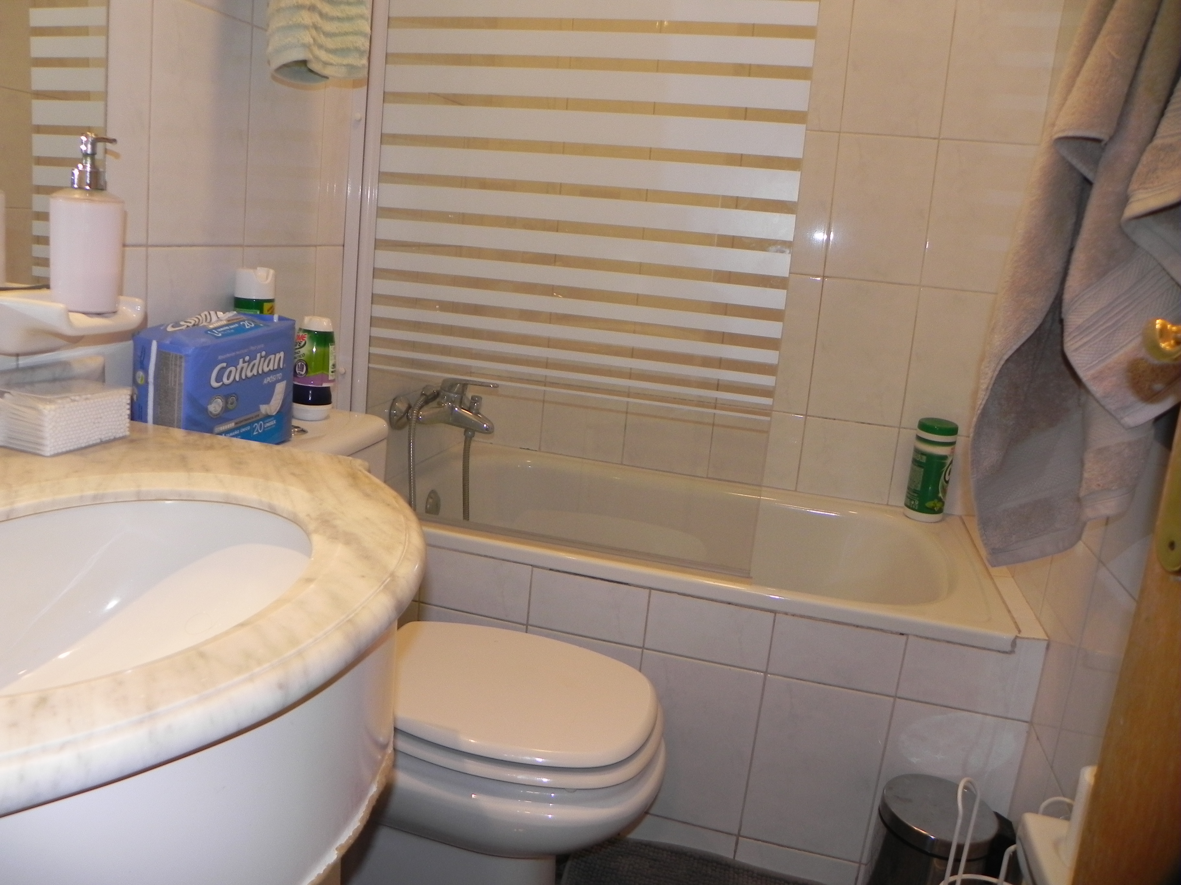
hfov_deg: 67.3
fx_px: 887
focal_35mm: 26
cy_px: 442
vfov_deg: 53.1
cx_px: 590
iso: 160
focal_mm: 4.6
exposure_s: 1/80
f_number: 2.8
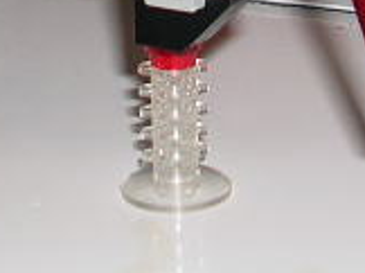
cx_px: 221
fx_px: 1790
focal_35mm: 170
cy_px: -266
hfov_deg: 11.6
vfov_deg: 8.3
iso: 50
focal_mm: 6.6
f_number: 3
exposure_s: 1/60.1
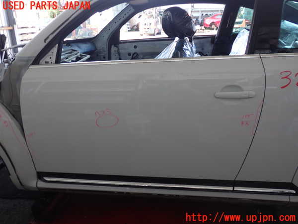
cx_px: 149
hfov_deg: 60.0
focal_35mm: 30
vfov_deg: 46.8
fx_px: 258
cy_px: 112
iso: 100
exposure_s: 1/80
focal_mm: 5.4
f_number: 2.3
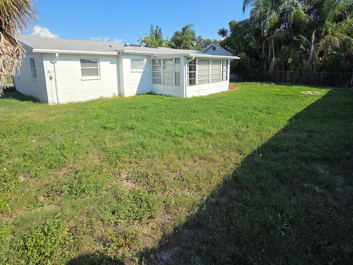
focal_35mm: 17
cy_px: 98
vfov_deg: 73.3
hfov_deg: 91.0
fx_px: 173
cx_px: 182
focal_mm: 2.2
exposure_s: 1/2169
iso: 50
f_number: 2.2
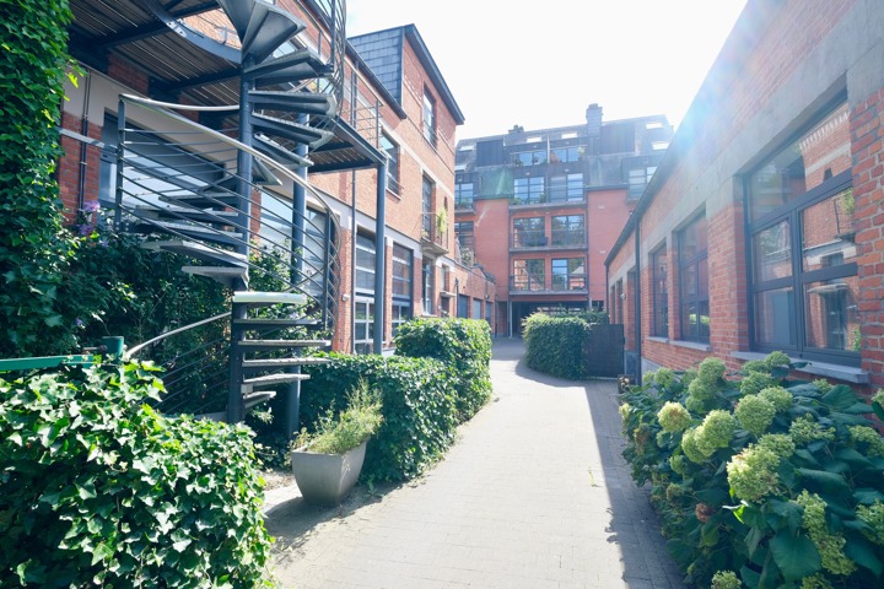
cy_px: 294
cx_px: 442
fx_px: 417
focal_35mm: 17
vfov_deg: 70.4
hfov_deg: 93.3
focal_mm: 11
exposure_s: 1/160
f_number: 5.6
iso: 320
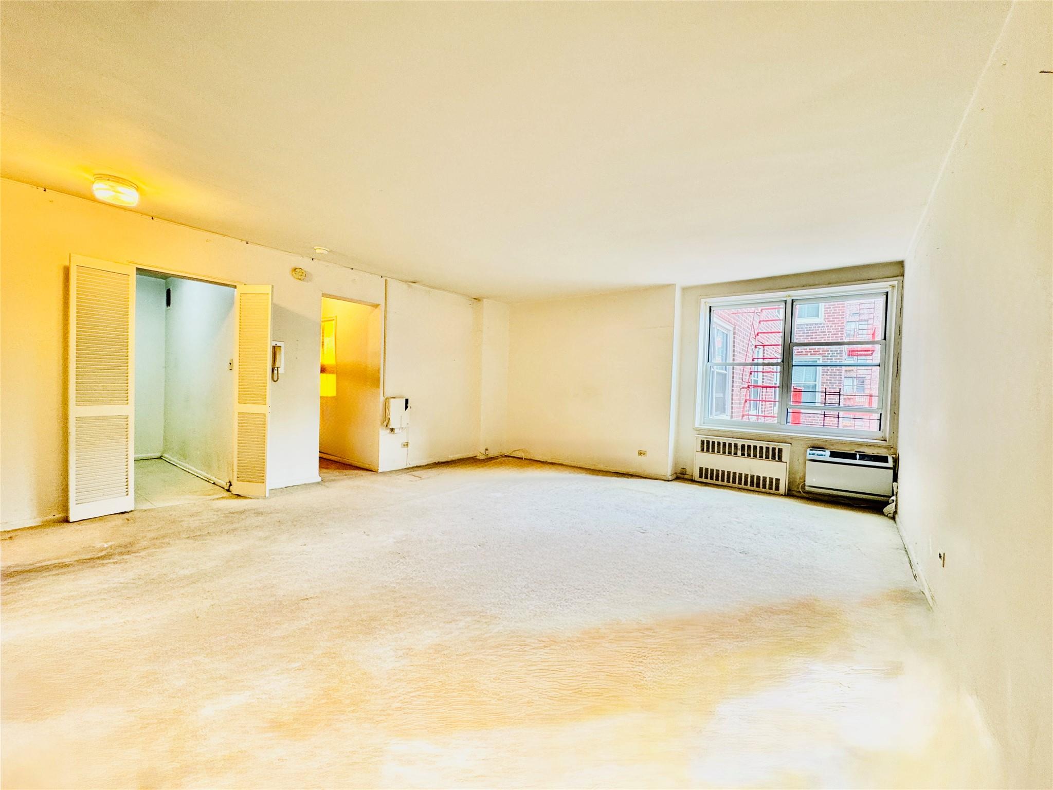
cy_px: 395
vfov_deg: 85.7
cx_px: 526
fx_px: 426
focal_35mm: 14
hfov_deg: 102.1
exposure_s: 1/60
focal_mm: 2.22
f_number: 2.2
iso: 160
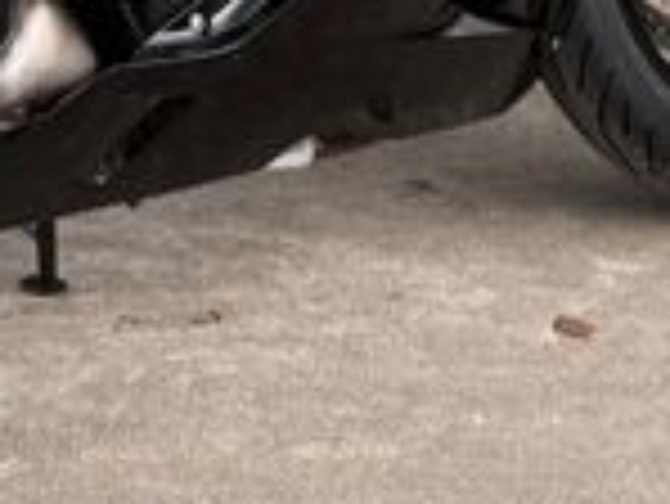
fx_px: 1995
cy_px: -261
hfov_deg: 18.4
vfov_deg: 13.5
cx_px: -49
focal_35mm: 103
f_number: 1.78
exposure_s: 1/391
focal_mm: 6.76
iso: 80
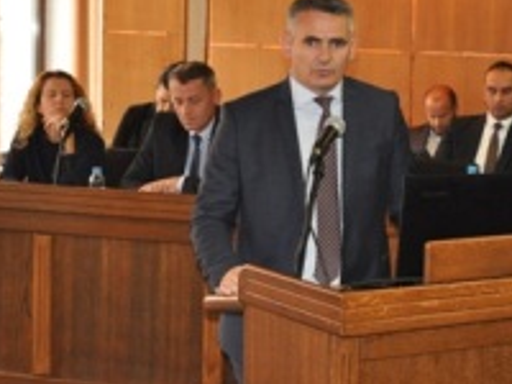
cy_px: 207
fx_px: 1435
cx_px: 435
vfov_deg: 15.2
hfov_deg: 19.9
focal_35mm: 97
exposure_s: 1/60
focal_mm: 30
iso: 800
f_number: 4.5
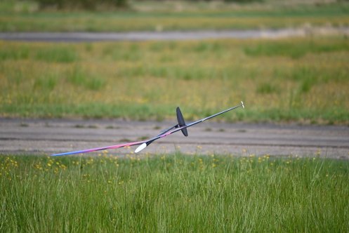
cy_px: 116
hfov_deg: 5.2
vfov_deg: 3.4
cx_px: 174
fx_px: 3880
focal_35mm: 400
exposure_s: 1/1600
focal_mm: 400
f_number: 6.3
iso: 320
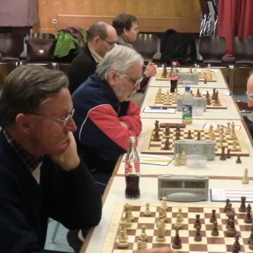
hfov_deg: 24.8
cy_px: 142
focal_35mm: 69
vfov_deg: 25.0
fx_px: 571
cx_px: 174
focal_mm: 8.4
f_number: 4
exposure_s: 1/20
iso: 800
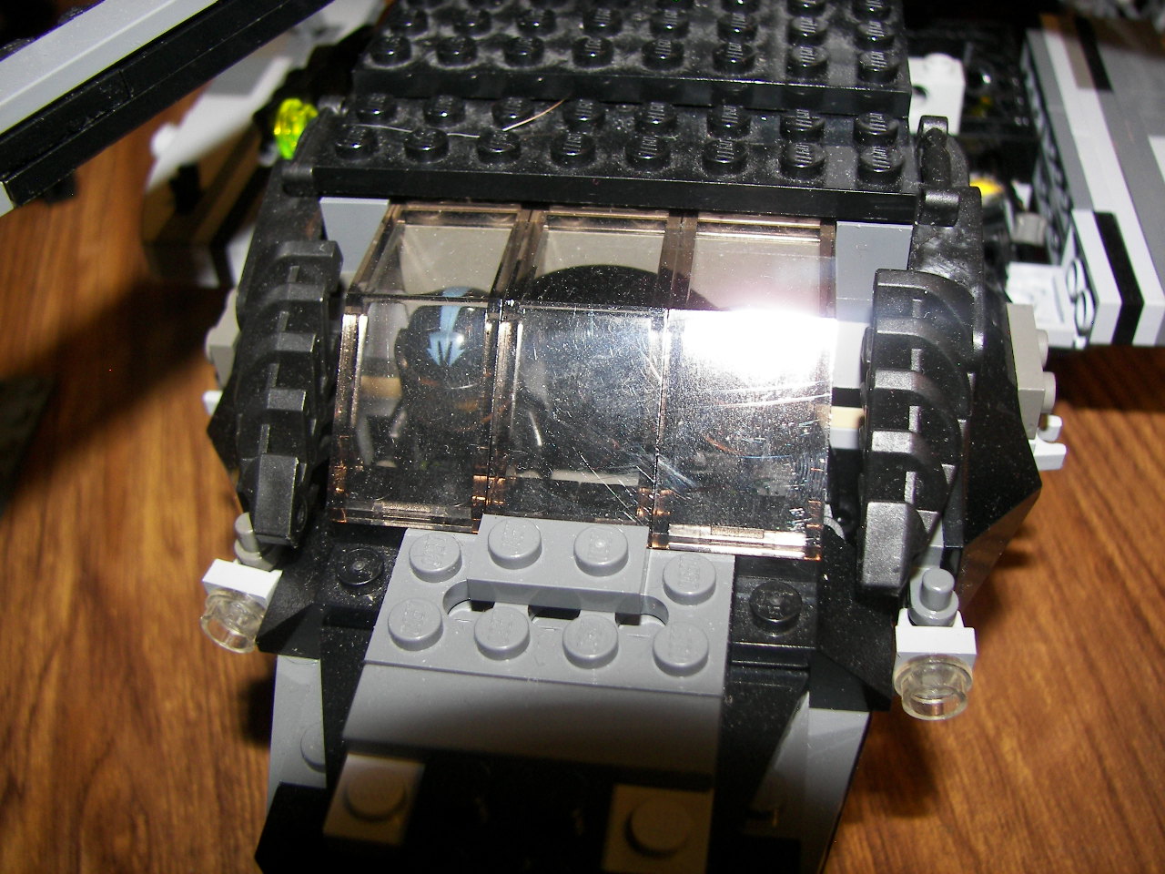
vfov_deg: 39.7
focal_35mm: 36
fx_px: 1212
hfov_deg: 51.4
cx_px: 582
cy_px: 437
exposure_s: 1/30
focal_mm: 6
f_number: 2.8
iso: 100
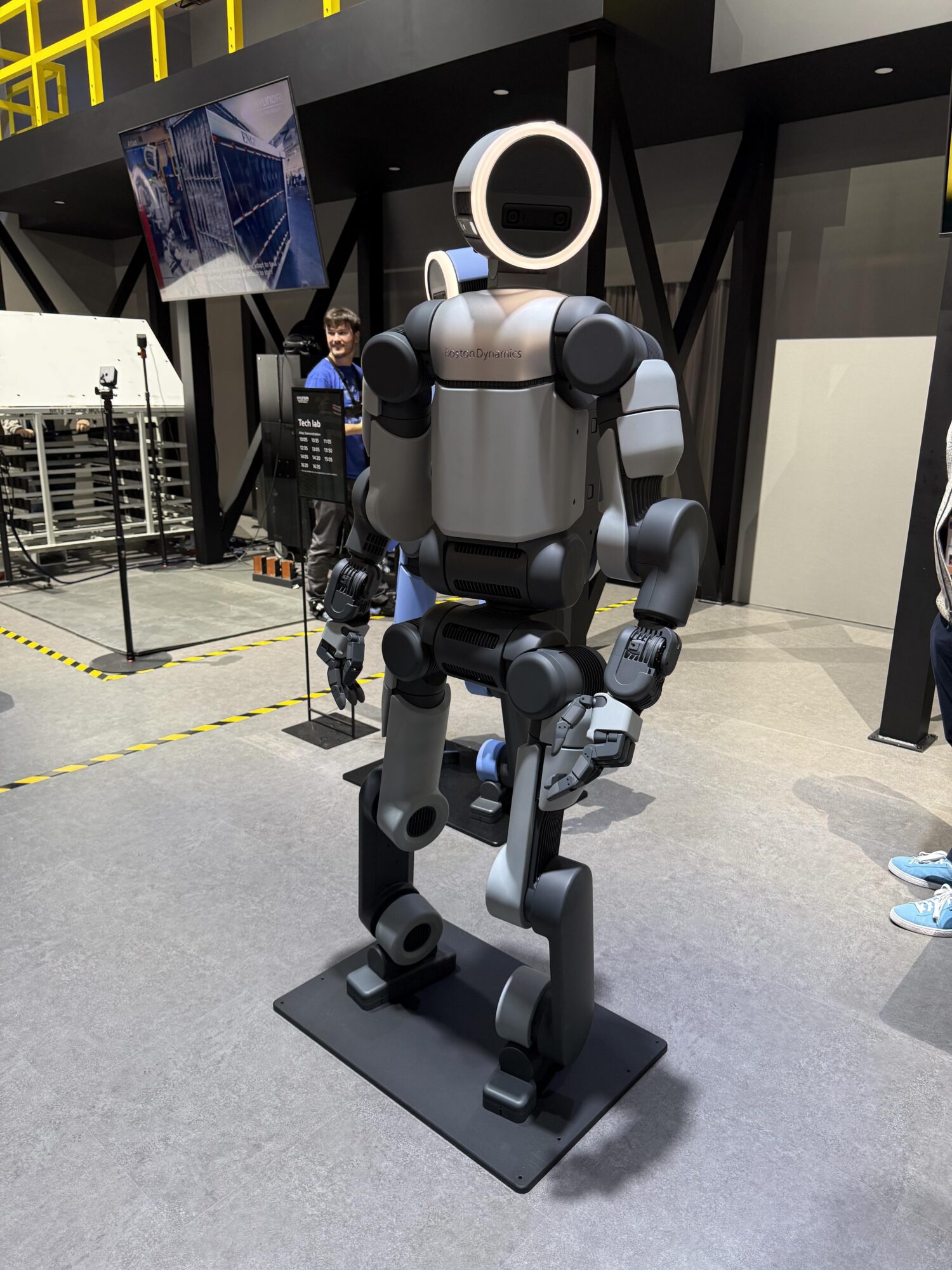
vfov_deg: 71.6
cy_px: 635
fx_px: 880
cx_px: 476
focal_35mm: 24
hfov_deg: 56.8
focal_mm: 6.76
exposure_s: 1/97
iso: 200
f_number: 1.78
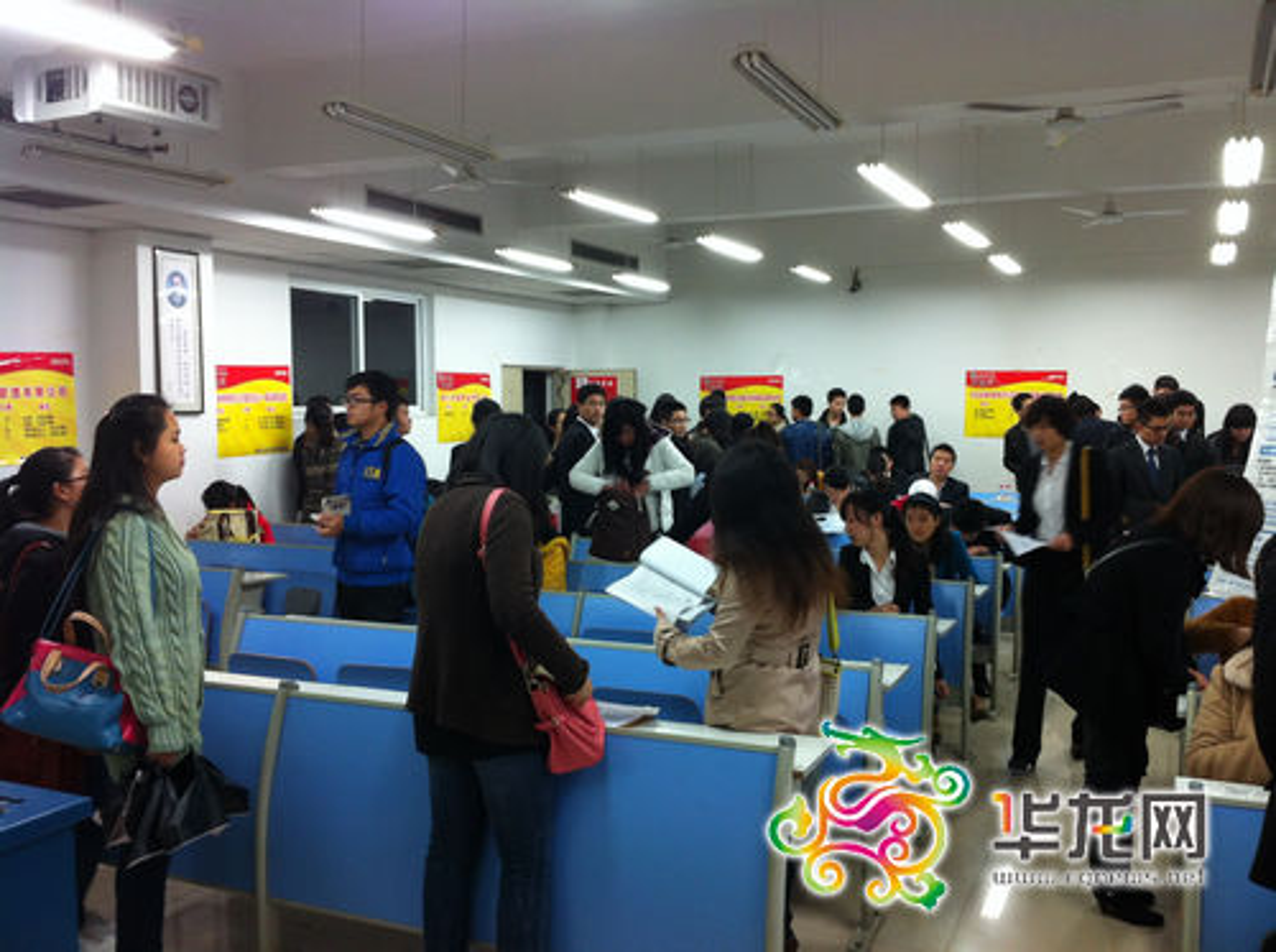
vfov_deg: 40.6
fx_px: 1288
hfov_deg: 52.7
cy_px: 476
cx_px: 638
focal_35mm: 35
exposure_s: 1/15
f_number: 2.8
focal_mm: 3.85
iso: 125
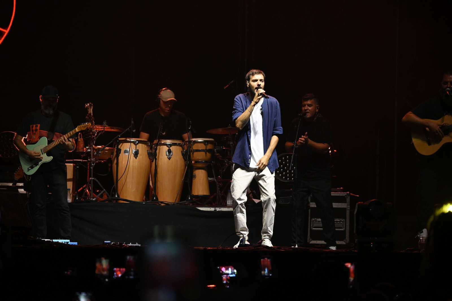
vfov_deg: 5.7
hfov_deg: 8.6
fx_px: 3013
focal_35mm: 240
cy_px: 150
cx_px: 226
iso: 2000
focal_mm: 160
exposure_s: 1/200
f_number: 5.6
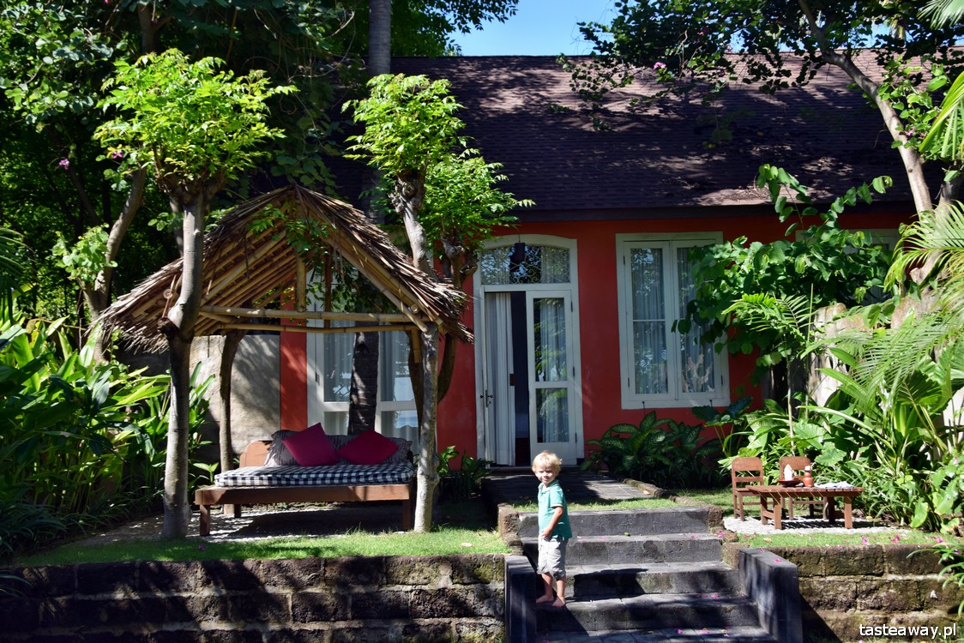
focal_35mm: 39
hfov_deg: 49.5
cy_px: 322
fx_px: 1045
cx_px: 482
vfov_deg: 34.2
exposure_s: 1/160
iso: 100
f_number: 6.3
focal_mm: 26
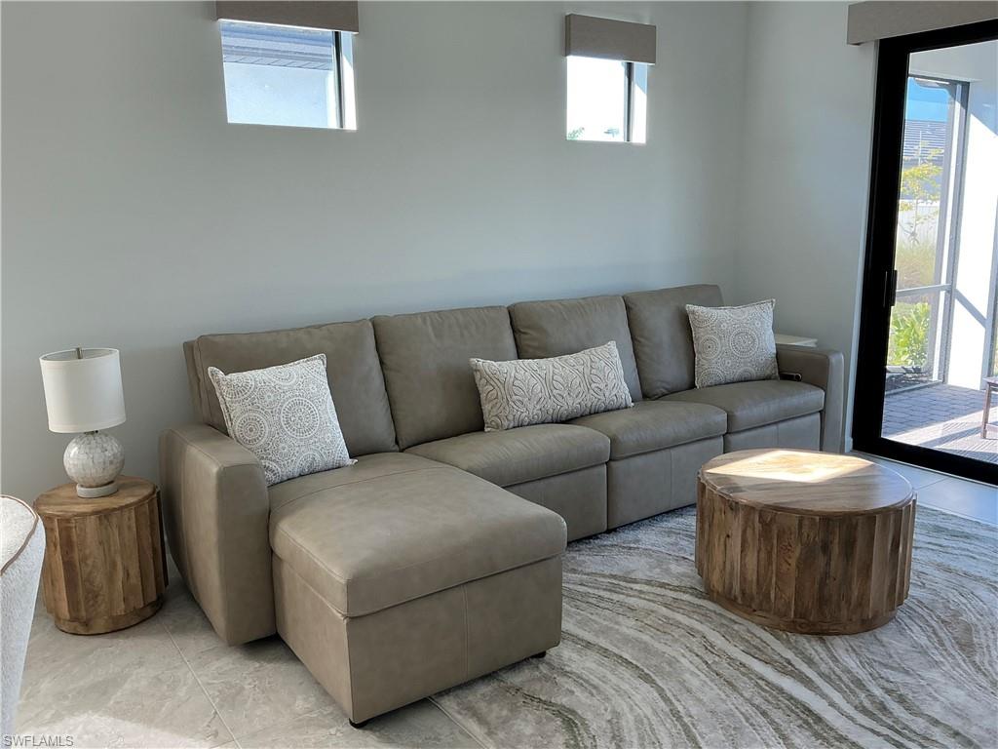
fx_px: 807
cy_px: 374
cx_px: 499
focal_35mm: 28
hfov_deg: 63.4
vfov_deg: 49.7
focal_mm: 3
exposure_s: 1/122
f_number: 1.8
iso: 64
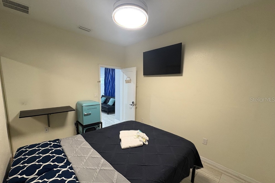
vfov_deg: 77.2
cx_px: 134
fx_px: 115
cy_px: 99
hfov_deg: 100.4
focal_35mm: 15
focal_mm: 2.22
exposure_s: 1/60
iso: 320
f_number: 2.2
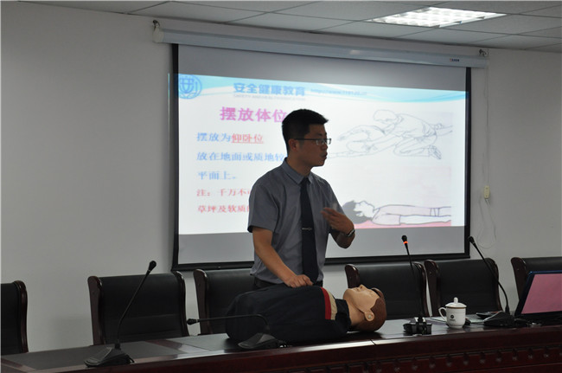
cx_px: 281
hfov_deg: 28.1
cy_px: 186
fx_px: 1122
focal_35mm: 72
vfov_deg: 18.9
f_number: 8
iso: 1000
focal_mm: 48
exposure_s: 1/60
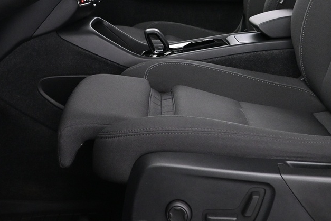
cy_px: -46
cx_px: 151
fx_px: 570
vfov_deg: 20.5
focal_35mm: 62
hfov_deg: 32.4
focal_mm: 16
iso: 1600
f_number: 3.5
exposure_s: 1/15
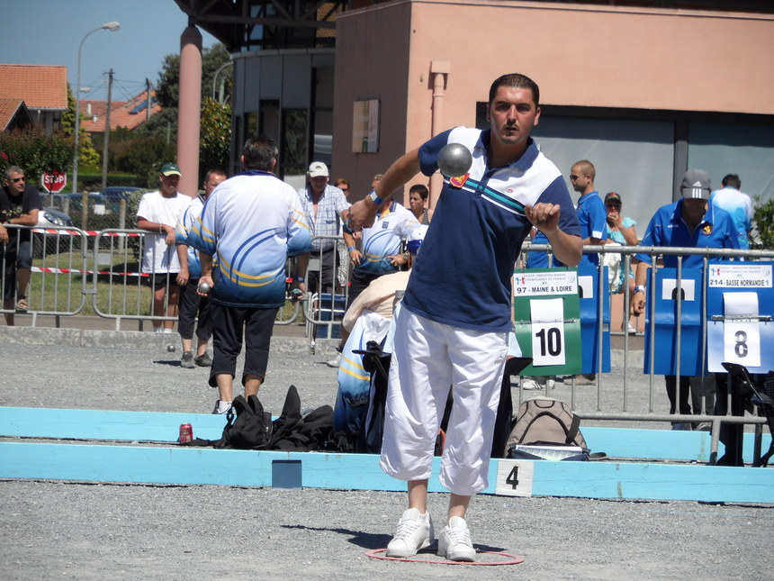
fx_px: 4025
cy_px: 290
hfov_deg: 11.0
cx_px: 387
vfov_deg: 8.2
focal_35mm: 180
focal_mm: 29.7
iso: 80
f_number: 4.4
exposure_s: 1/750
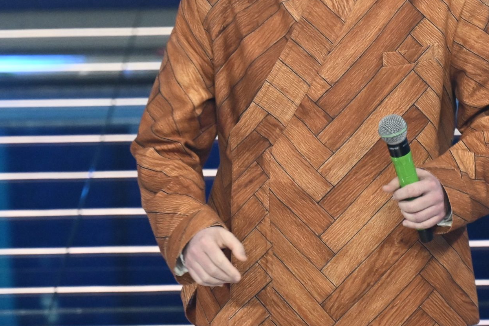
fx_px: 10893
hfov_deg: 2.6
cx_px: 350
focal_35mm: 802
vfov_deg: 1.7
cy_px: 59
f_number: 4
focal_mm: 260
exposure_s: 1/320
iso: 4000
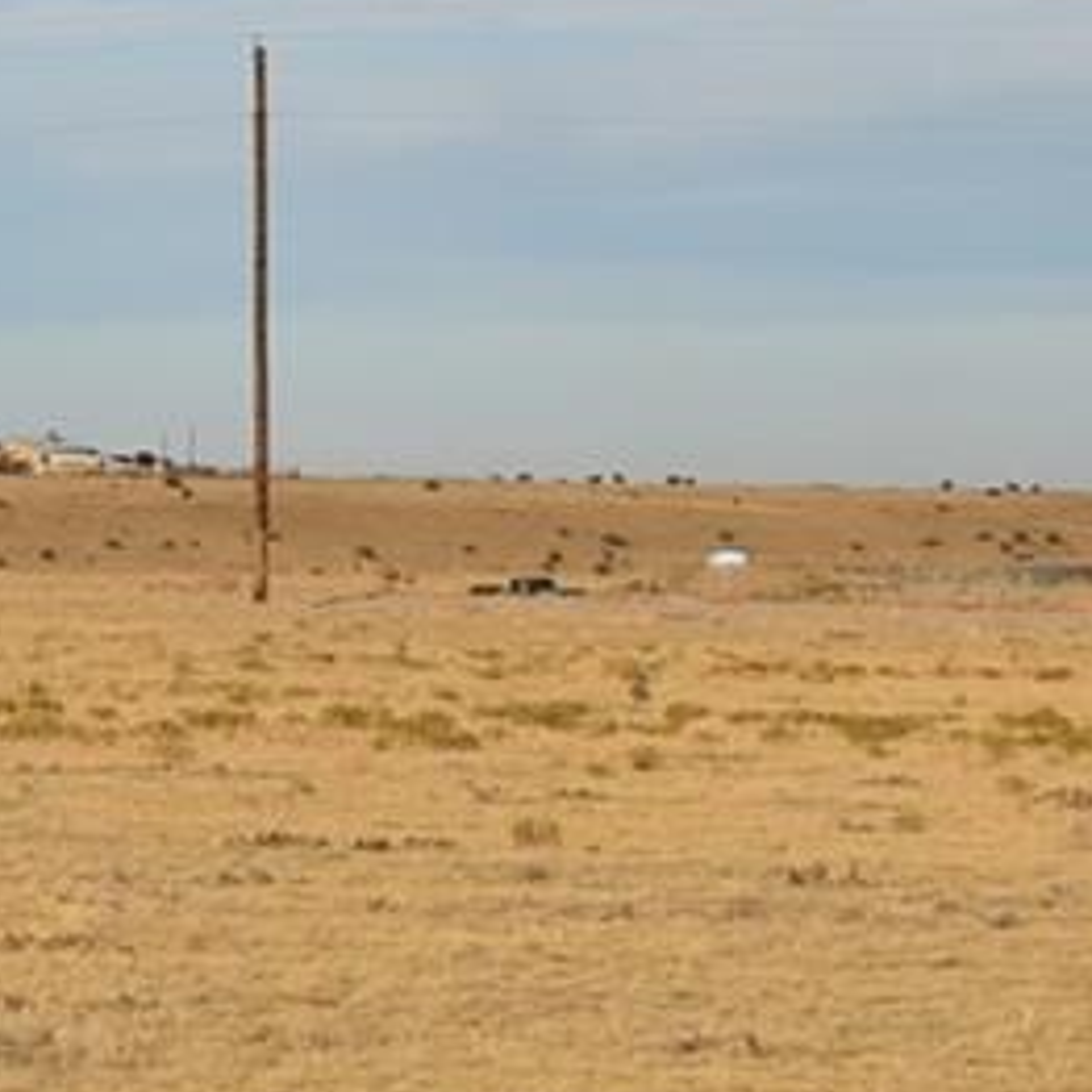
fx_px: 9993
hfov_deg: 6.2
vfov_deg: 6.3
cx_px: -567
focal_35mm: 280
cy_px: 573
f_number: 9
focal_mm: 36
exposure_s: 1/320
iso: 100
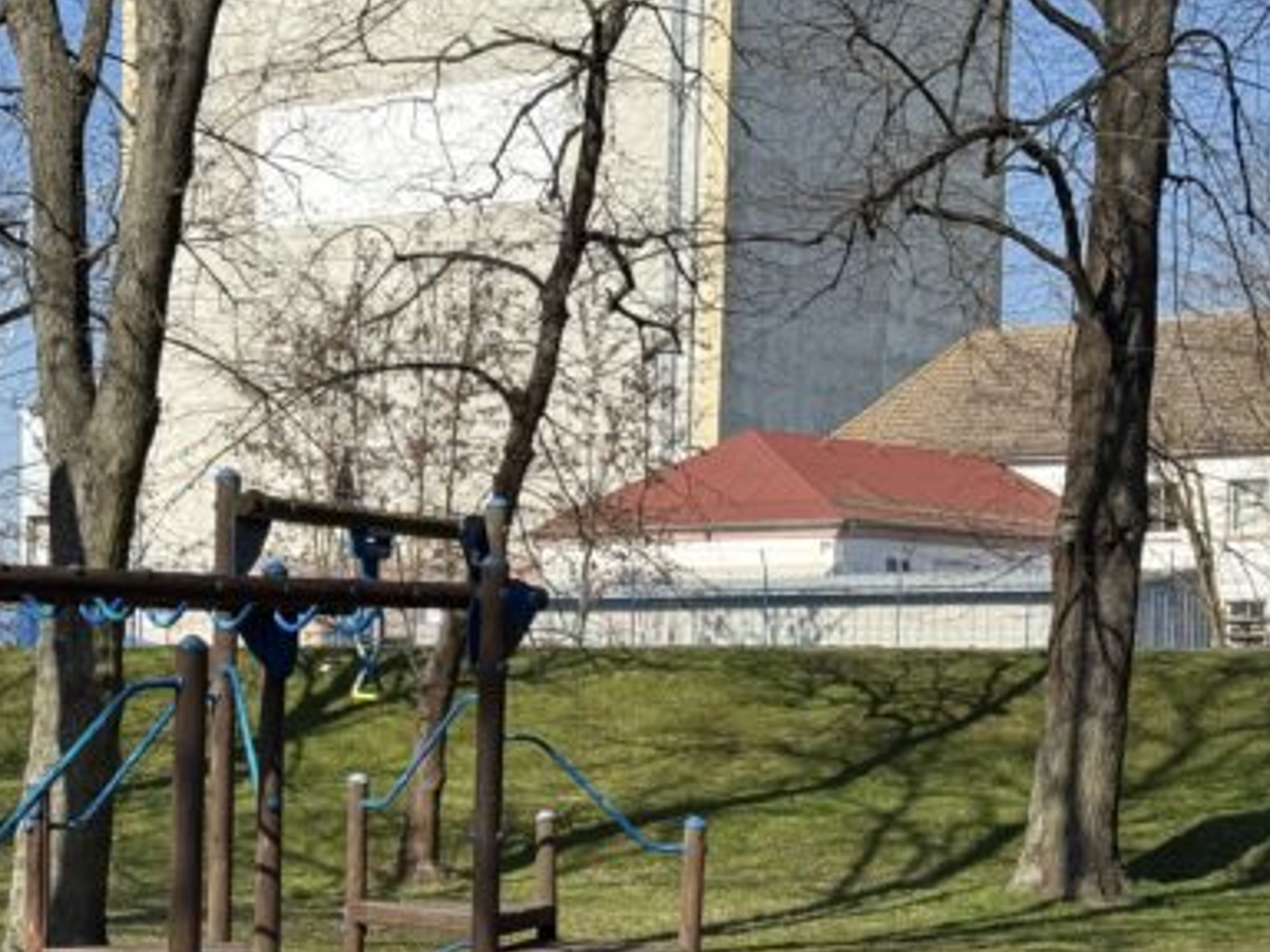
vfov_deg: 15.2
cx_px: 69
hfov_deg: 20.0
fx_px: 3522
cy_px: 863
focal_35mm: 96
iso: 64
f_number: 1.78
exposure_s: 1/3425
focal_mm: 6.76
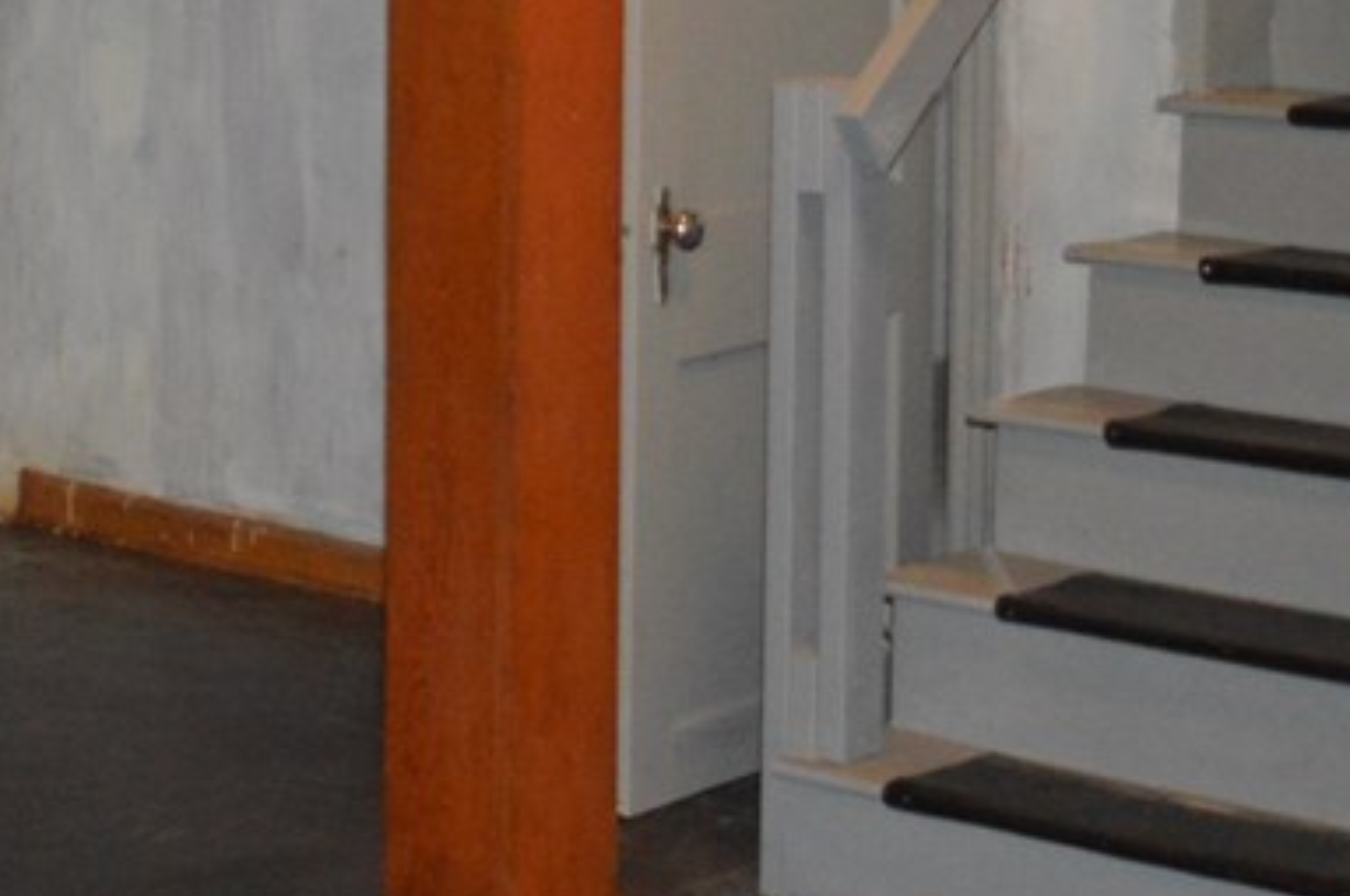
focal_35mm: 102
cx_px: -185
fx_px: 3820
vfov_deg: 13.2
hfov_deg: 19.1
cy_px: 21
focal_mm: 24
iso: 3200
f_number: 4
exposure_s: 1/60
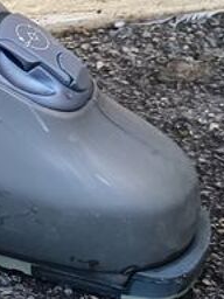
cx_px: -299
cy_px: 68
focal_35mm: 125
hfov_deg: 10.4
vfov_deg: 15.7
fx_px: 1078
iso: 239
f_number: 1.7
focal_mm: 5.24
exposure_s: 1/50
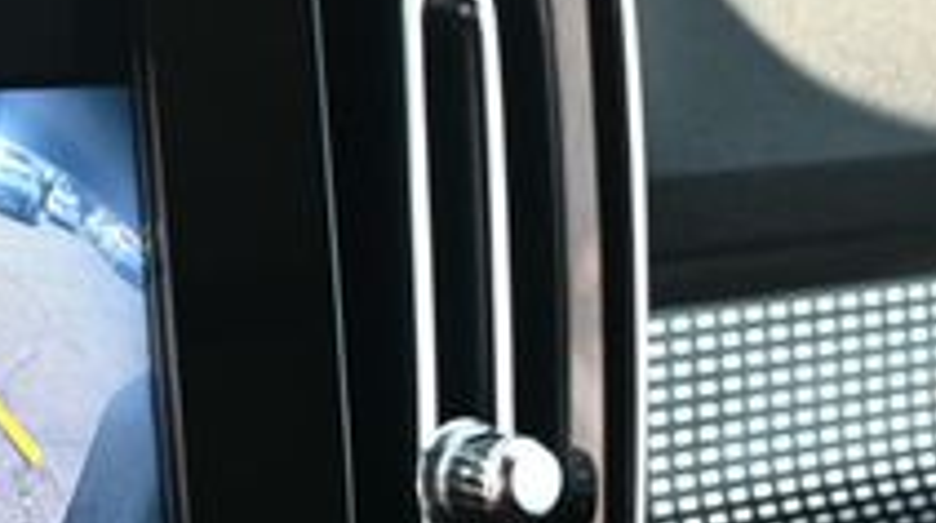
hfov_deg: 18.2
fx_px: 2662
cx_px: -381
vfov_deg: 11.1
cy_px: 589
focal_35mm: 107
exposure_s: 1/125
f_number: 4
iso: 640
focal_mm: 22.5
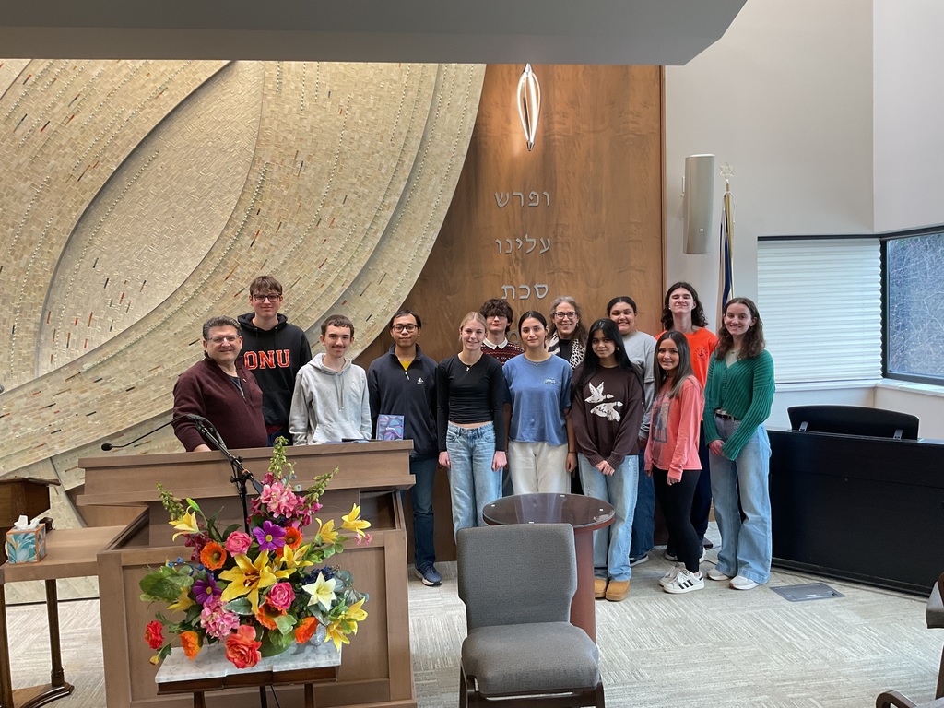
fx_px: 791
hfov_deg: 61.7
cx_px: 472
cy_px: 354
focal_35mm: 29
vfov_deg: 48.2
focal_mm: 3
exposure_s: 1/60
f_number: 1.8
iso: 50
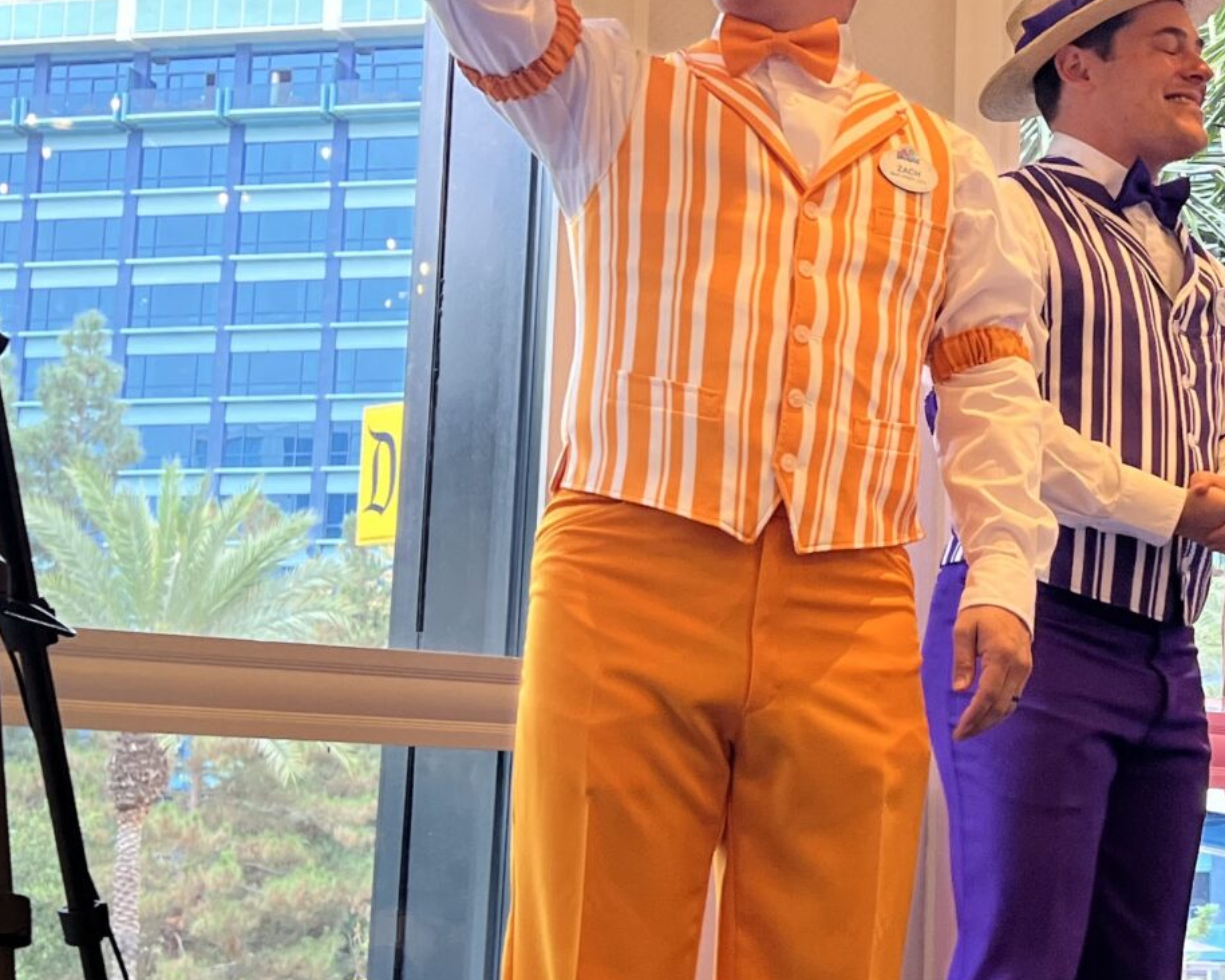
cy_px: 494
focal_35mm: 71
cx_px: 1078
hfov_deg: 26.0
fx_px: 2574
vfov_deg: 21.6
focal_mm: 5.7
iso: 64
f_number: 1.5
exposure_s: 1/60
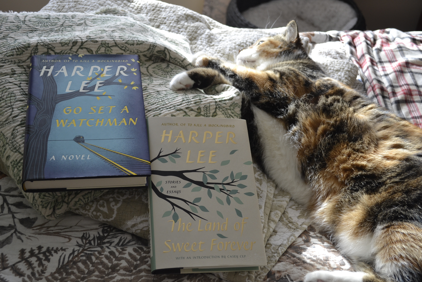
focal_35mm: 48
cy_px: 141
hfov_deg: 41.1
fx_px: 563
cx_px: 211
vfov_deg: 28.1
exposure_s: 1/40
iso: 400
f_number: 4.8
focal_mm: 32
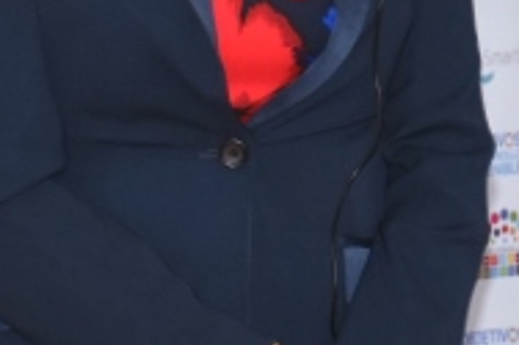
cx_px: 1071
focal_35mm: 491
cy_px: 32
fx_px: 7072
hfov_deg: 4.1
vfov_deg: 2.8
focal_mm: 60
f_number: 5
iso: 720
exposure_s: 1/60
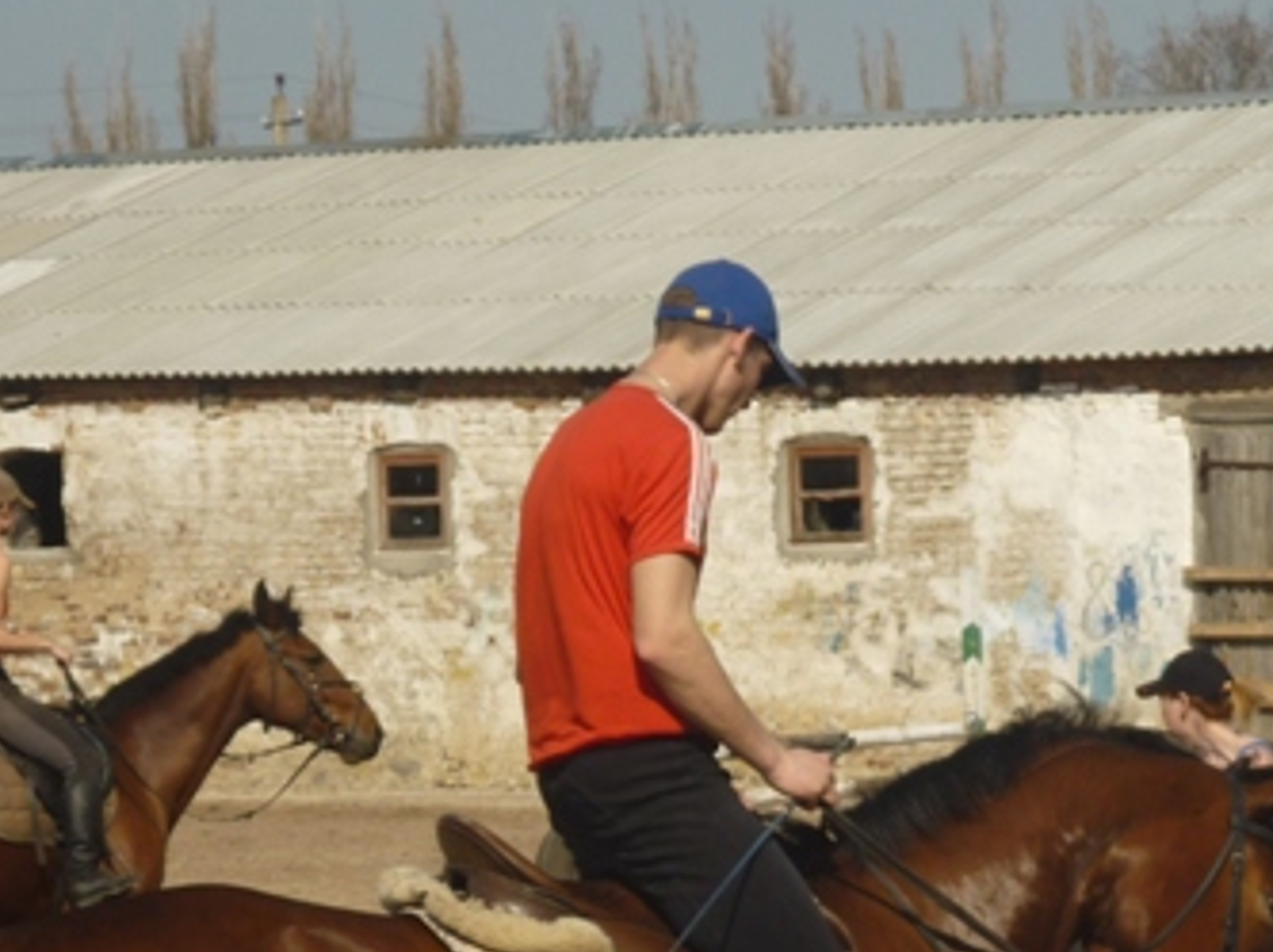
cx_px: 1025
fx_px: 9331
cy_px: 868
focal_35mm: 254
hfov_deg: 7.8
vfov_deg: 5.8
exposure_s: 1/500
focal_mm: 22
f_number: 5.9
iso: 80
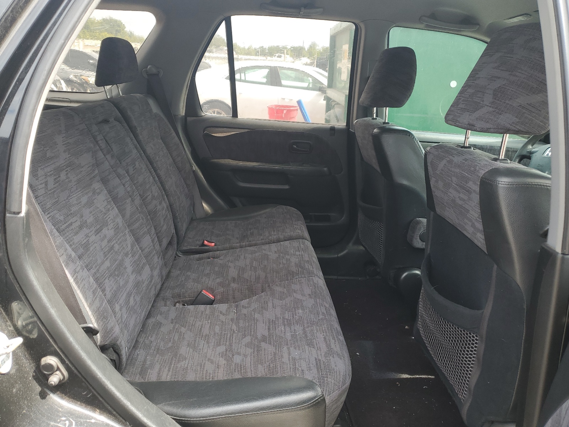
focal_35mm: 26
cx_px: 284
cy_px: 214
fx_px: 427
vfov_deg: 53.1
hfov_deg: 67.3
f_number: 1.5
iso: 50
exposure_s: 1/278
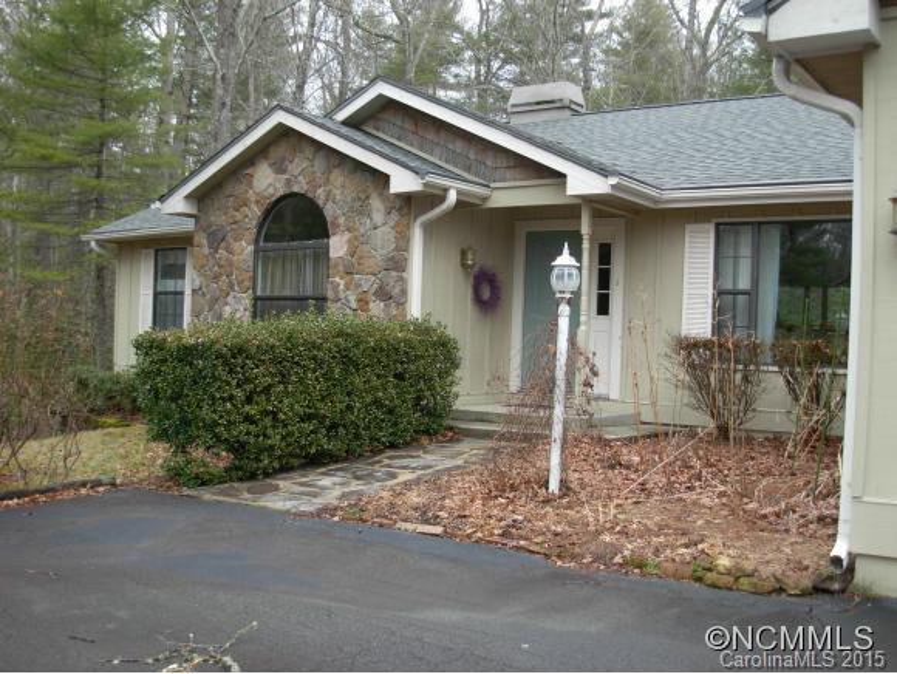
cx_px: 448
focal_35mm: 38
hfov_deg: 48.9
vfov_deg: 37.8
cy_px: 337
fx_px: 986
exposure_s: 1/121
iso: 79
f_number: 2.9
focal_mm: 6.3
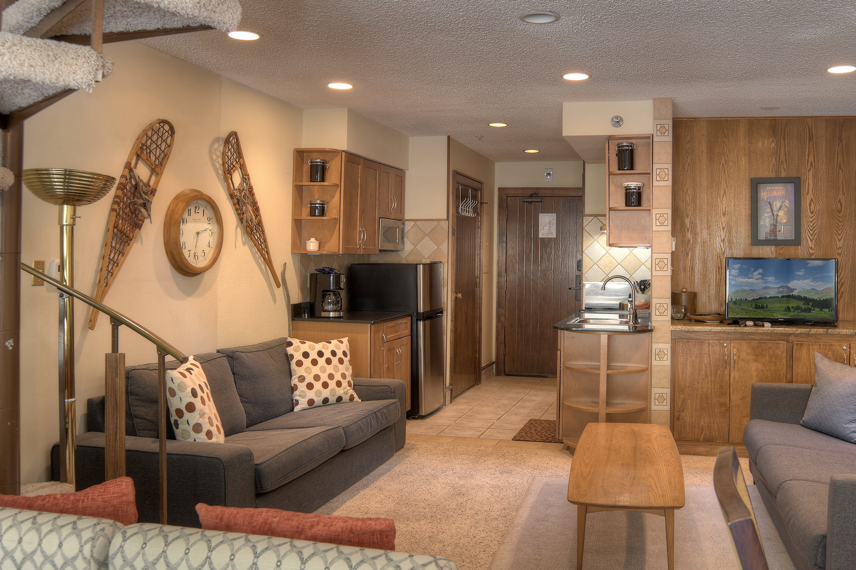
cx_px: 495
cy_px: 252
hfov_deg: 58.4
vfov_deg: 41.0
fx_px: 761
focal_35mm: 32
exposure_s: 1/5
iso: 100
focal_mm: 18
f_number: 5.6
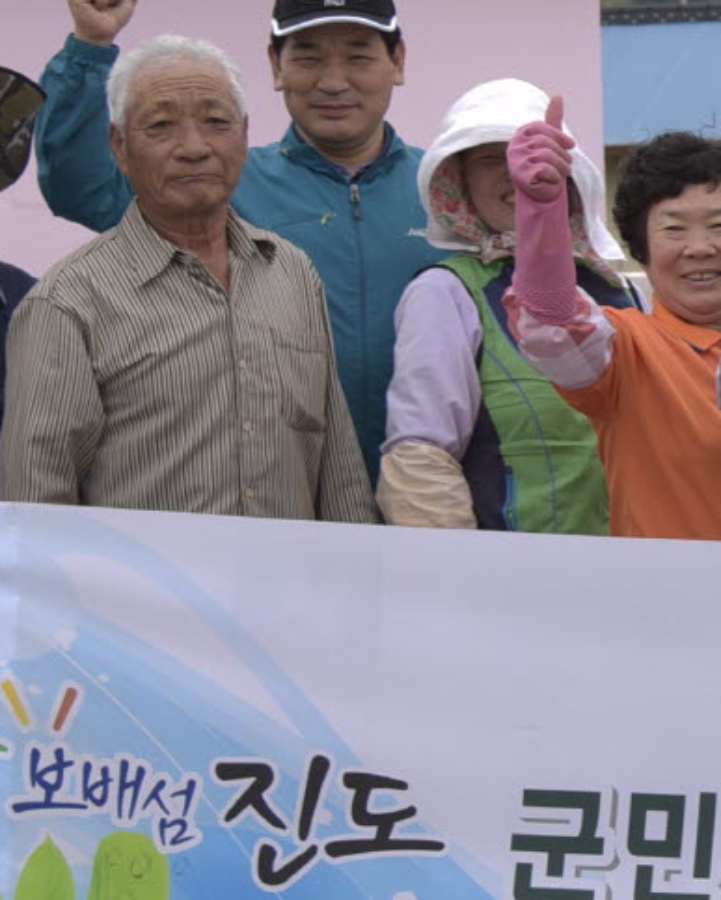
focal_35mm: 143
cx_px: 1507
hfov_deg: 9.9
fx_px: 3811
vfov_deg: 13.4
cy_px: 200
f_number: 4.5
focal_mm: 32
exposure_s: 1/125
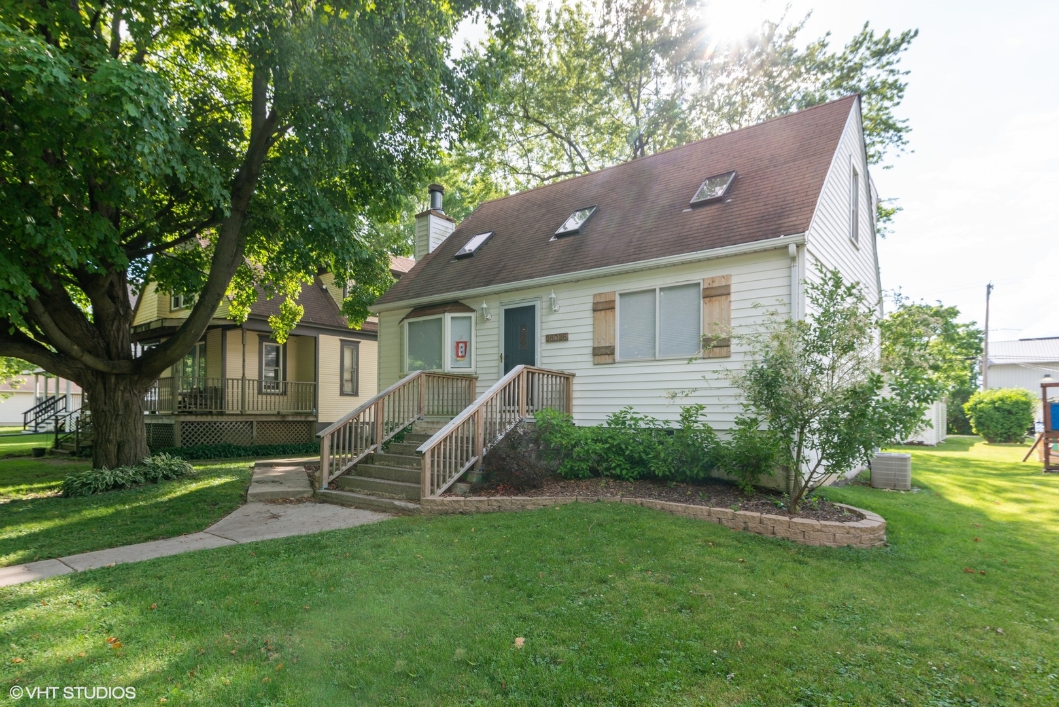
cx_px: 530
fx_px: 588
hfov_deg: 84.0
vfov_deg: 62.0
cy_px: 354
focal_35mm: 20
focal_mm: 20
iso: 200
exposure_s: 1/100
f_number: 8
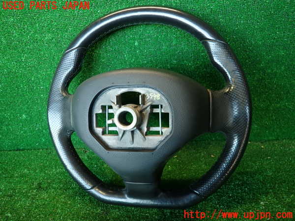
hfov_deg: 69.4
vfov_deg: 54.9
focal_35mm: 25
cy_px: 110
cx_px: 148
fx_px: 213
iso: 200
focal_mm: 4.5
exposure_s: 1/50
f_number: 2
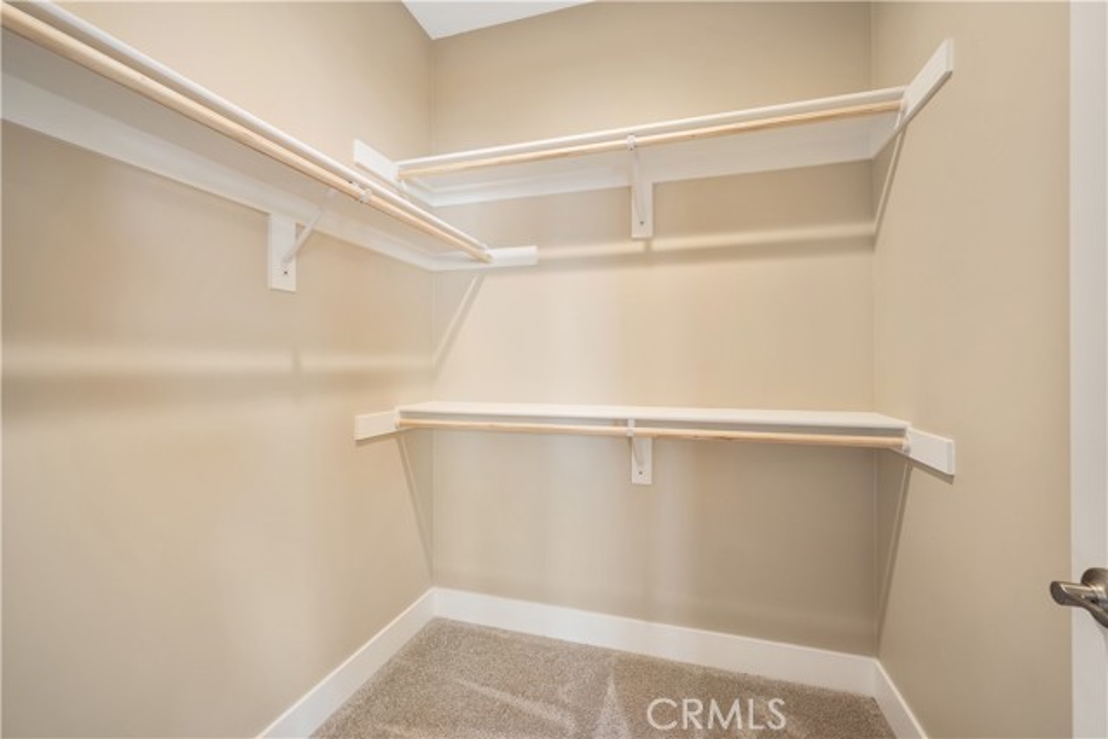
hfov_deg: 100.4
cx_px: 554
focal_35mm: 15
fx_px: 462
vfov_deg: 77.4
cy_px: 370
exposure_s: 1/2
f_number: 8
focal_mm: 15
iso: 100
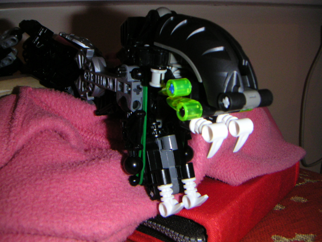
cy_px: 121
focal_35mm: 39
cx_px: 161
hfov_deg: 47.9
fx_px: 363
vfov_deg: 36.8
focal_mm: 5.1
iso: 200
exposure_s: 1/45
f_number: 6.7
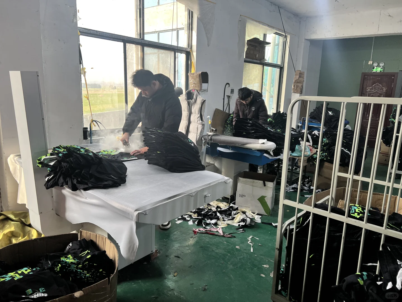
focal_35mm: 26
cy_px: 151
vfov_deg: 53.1
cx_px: 201
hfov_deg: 67.3
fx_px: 302
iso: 100
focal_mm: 5.7
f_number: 1.5
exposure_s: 1/121
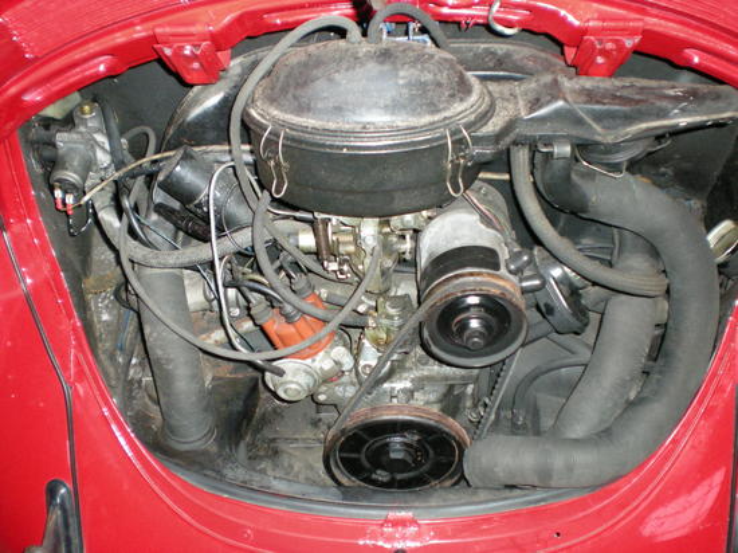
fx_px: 810
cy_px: 276
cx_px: 369
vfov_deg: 37.7
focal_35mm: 38
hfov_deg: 49.0
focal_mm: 6.3
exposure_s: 1/60
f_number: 3.1
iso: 211
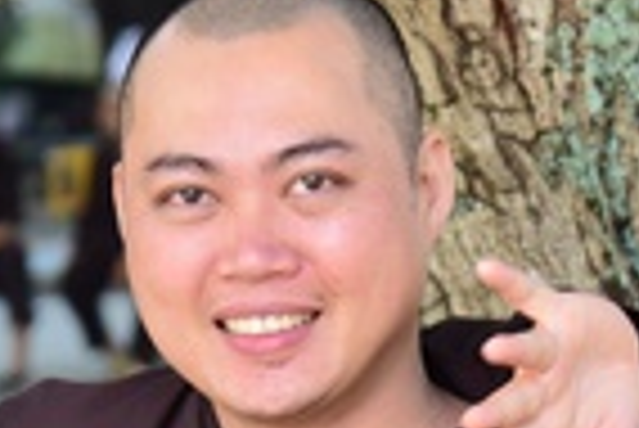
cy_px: 626
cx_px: 261
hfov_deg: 6.0
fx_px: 6112
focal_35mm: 344
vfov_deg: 4.0
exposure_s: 1/80
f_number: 5
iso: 320
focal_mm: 75
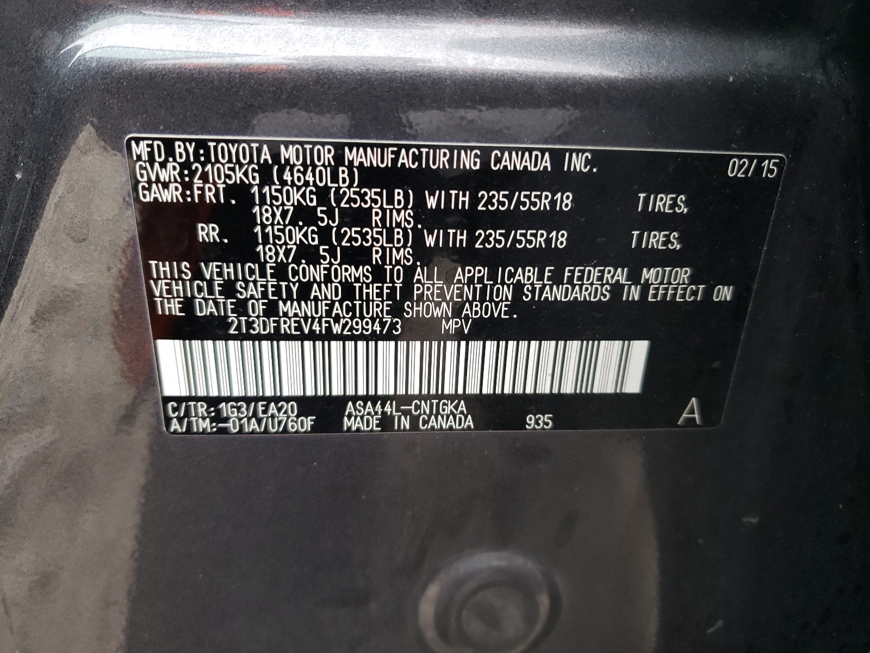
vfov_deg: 53.1
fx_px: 653
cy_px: 326
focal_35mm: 26
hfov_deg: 67.3
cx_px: 435
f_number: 1.5
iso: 113
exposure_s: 1/60.2
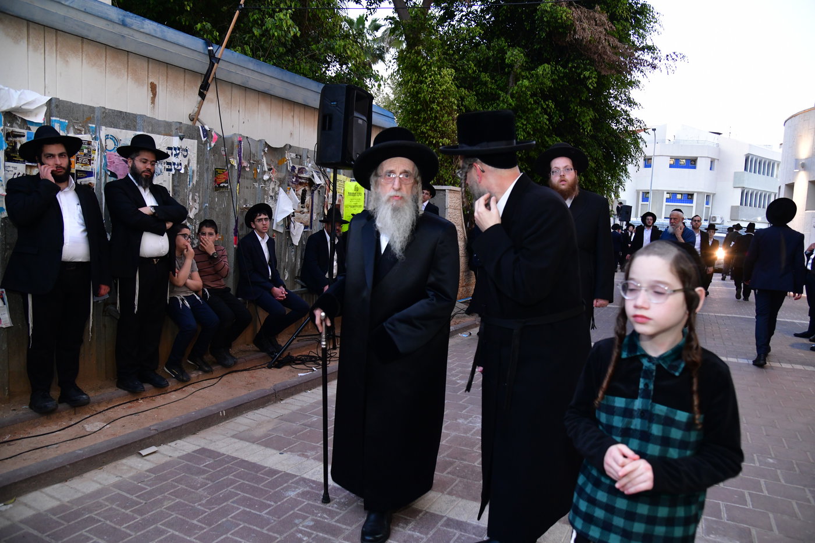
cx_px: 408
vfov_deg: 53.1
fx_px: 543
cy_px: 272
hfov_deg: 73.8
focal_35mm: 24
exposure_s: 1/100
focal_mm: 24
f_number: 5.6
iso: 2500
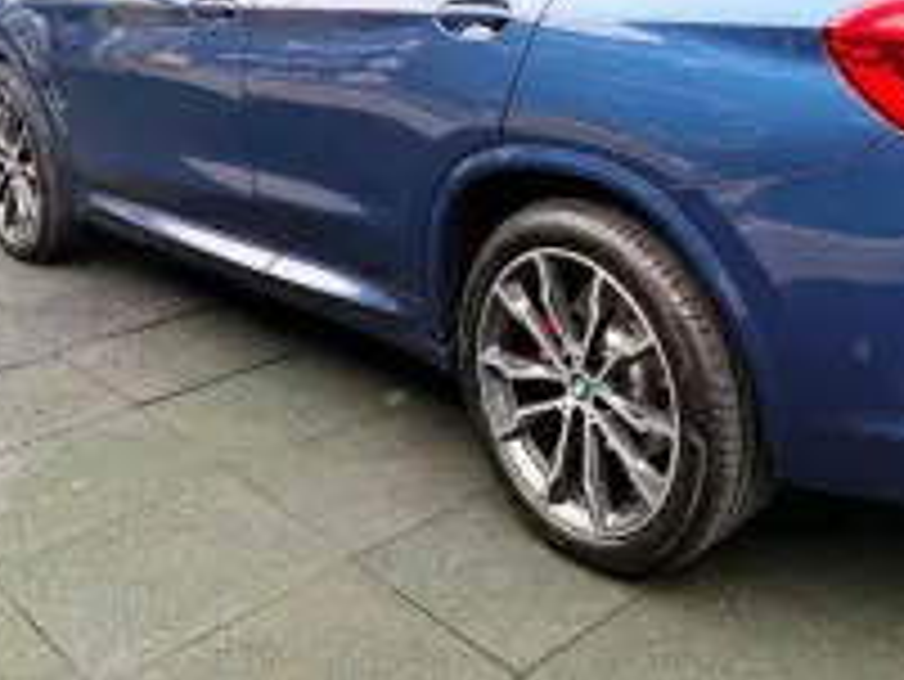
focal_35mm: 43
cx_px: 666
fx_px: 1124
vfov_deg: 32.1
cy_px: 77
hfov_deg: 42.6
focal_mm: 6.76
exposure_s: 1/164
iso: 200
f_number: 1.78
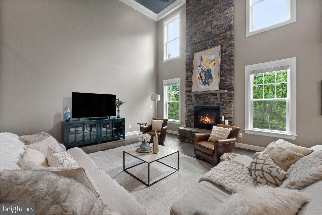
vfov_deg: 77.3
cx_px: 161
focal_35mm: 15
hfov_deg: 100.4
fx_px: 134
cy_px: 108
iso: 640
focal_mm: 10
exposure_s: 1/8
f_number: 8
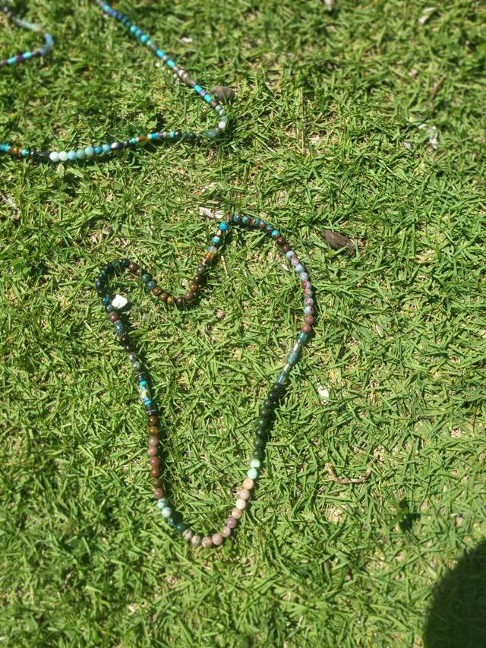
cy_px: 324
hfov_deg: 53.1
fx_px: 487
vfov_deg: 67.3
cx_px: 243
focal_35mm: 26
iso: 40
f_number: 1.8
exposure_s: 1/2790
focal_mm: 5.4
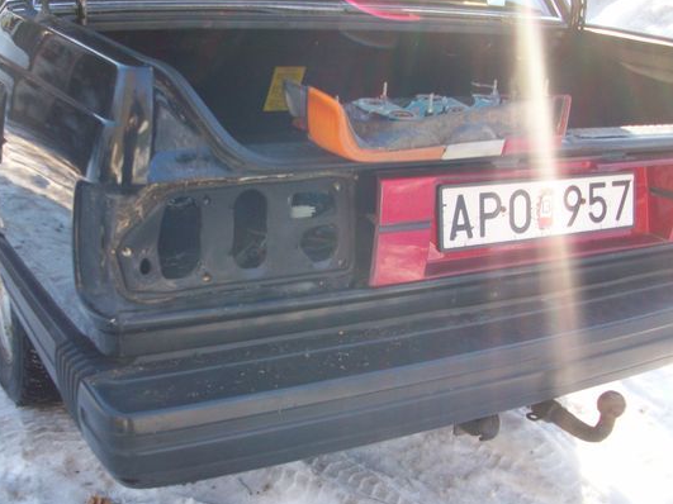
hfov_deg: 45.6
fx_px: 797
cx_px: 278
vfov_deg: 35.1
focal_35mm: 41
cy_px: 248
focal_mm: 5.7
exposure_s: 1/96.3
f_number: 2.8
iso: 80
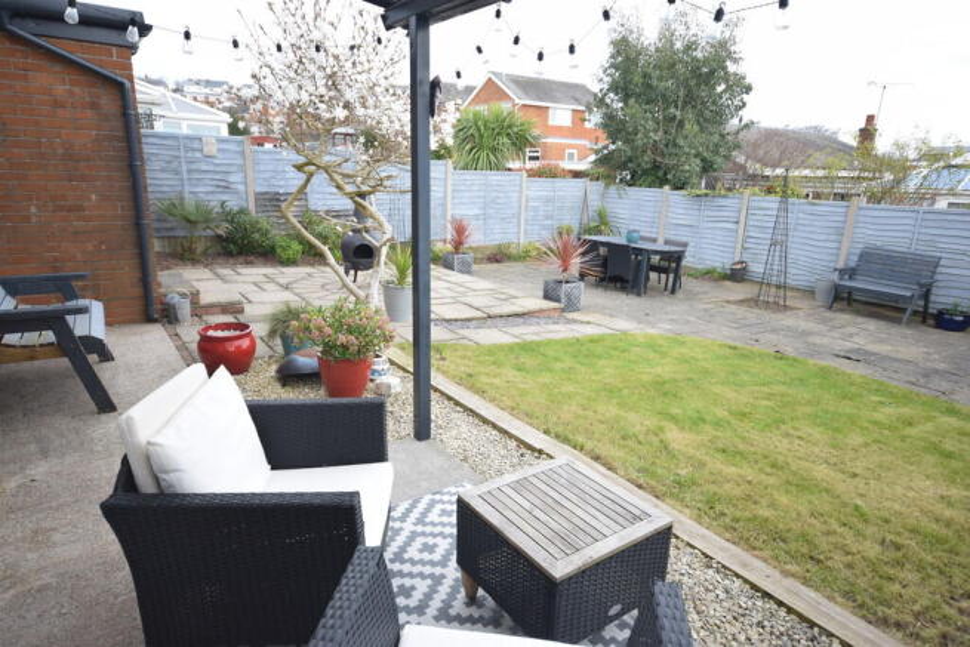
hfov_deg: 81.2
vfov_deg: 59.5
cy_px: 324
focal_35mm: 21
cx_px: 485
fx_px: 566
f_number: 6.3
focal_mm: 14
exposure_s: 1/160
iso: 400
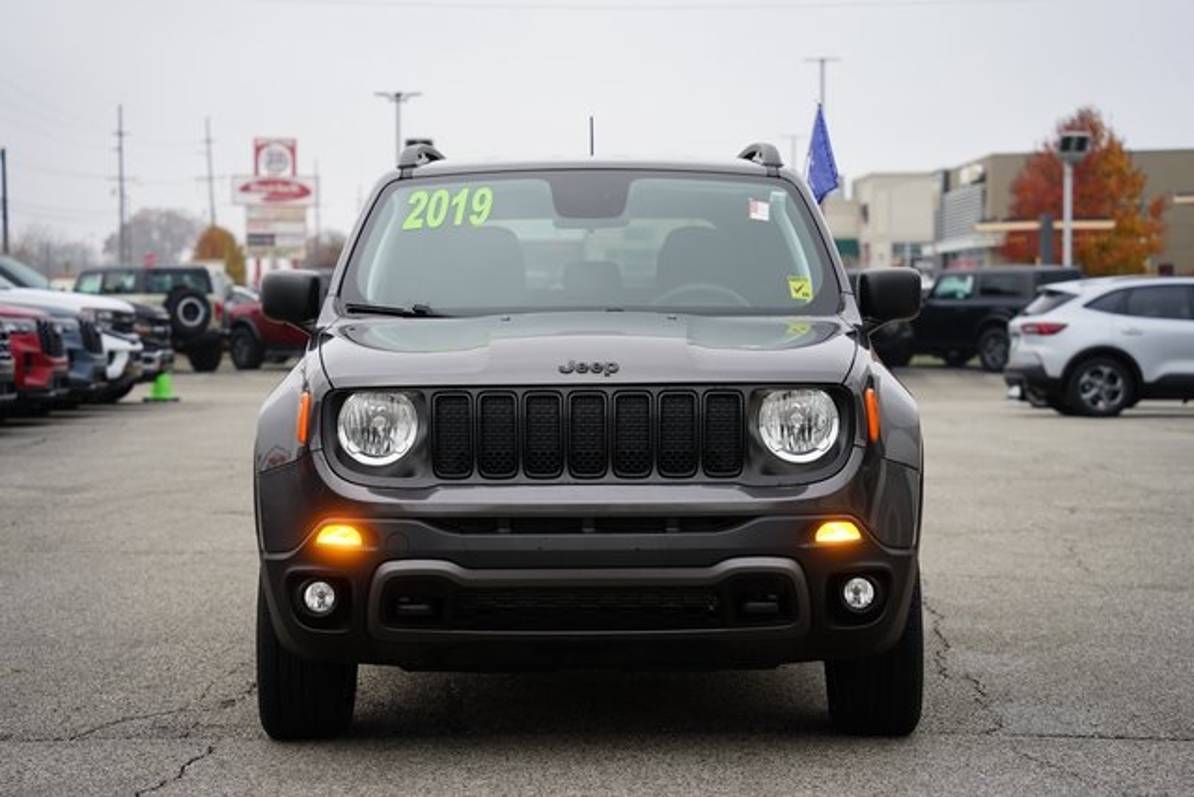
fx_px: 2687
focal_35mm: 81
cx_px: 597
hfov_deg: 25.1
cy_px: 398
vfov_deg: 16.9
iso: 100
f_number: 4.5
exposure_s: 1/100
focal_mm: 81
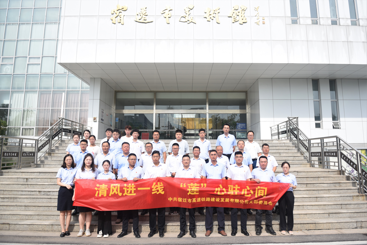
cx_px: 184
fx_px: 245
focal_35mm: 24
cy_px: 122
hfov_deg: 73.7
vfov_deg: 53.2
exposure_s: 1/1600
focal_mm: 24
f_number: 2.8
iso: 100
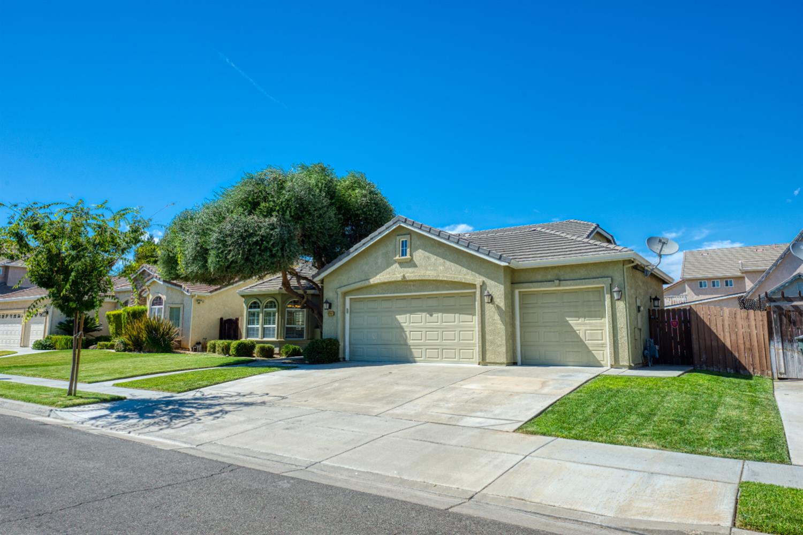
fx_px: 535
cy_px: 268
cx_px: 402
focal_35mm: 24
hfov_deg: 73.7
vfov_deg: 53.1
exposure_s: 1/640
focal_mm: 24
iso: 400
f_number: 10
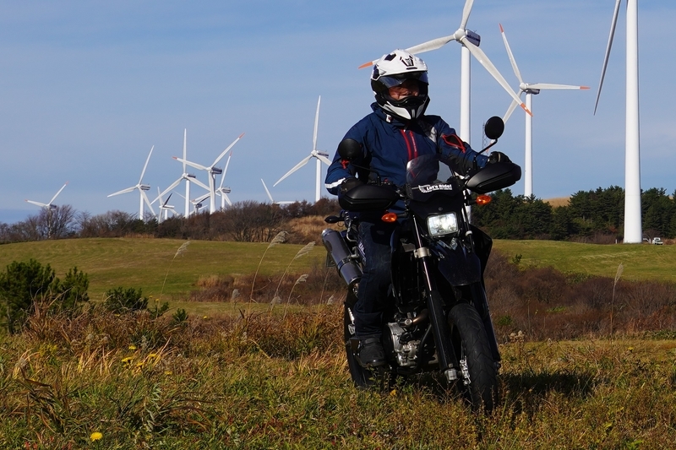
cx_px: 338
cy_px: 225
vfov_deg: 40.0
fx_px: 619
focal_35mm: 33
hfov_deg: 57.2
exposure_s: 1/500
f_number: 8
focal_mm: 33
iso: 100
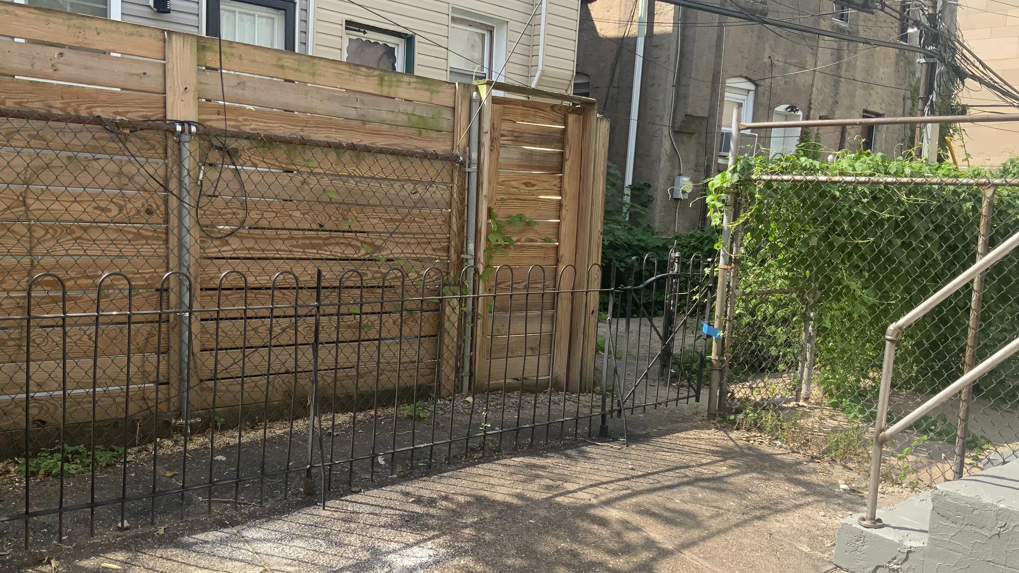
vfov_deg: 35.6
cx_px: 515
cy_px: 326
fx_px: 892
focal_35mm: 33
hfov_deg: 59.5
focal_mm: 3
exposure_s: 1/781
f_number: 1.8
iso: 16
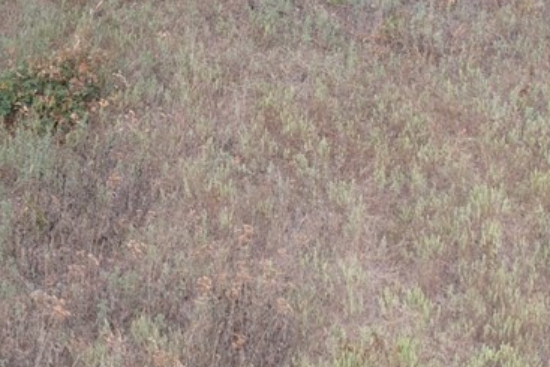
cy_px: -4
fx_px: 1865
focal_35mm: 122
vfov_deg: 11.1
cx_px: -52
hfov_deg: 16.3
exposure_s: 1/180
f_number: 2.8
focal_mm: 8.38
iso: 100
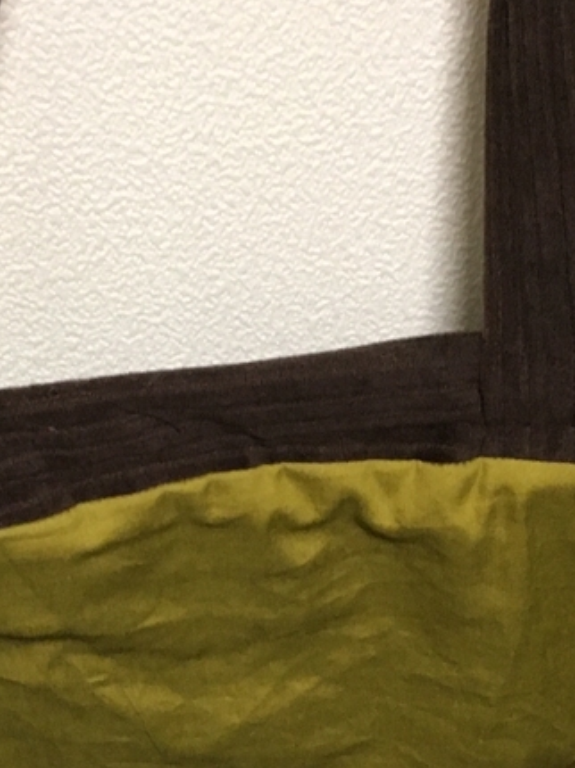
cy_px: 589
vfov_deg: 23.8
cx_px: 211
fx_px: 1796
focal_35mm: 81
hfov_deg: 18.2
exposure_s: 1/15
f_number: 2.2
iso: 200
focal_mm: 4.15
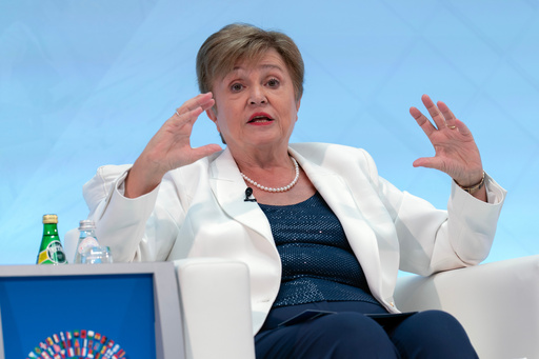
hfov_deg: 11.7
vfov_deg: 7.8
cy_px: 180
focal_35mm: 175
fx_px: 2619
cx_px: 270
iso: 400
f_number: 3.5
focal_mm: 175
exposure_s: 1/400
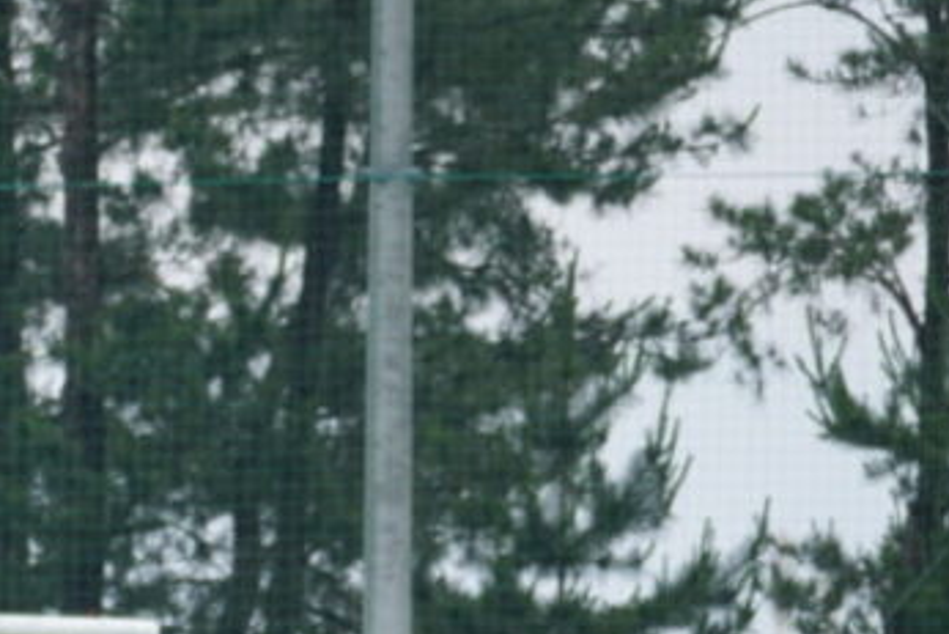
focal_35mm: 764
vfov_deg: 1.8
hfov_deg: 2.7
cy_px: 928
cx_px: -398
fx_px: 20147
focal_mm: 172
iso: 250
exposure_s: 1/320
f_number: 5.6
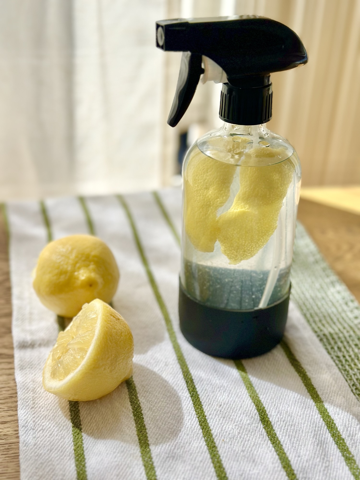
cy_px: 240
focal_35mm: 48
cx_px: 180
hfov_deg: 30.3
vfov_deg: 39.7
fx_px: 666
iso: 80
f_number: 1.78
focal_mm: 6.86
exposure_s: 1/2890
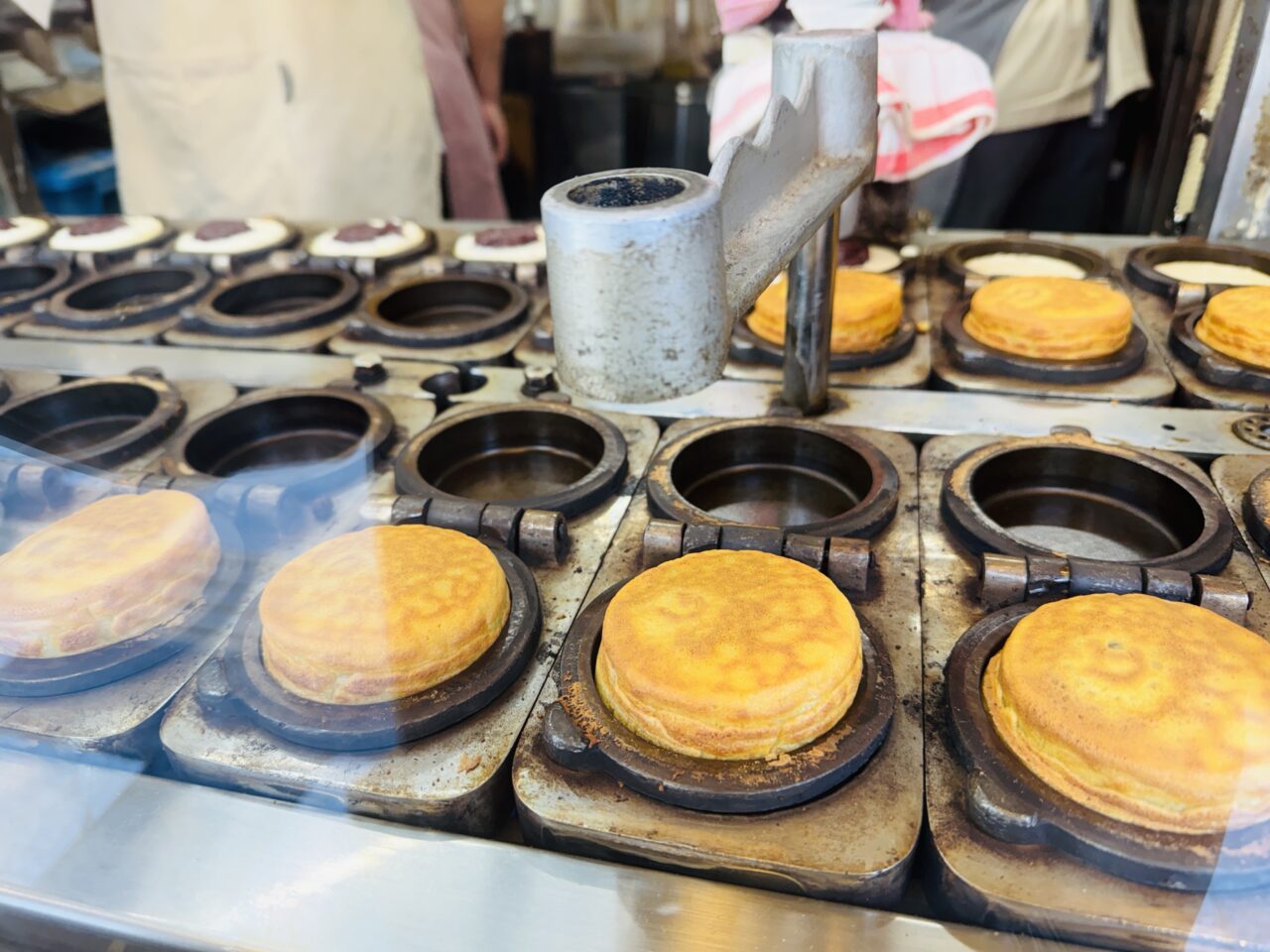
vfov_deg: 56.8
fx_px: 881
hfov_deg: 71.6
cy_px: 476
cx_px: 635
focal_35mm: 24
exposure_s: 1/100
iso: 100
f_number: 1.78
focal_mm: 6.76
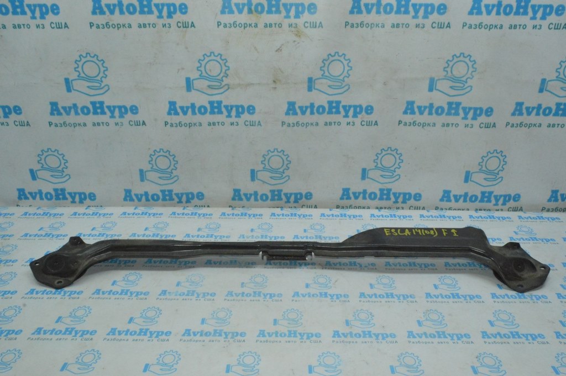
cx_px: 283
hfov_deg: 67.4
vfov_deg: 47.9
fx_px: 424
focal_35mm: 27
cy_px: 188
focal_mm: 18
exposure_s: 1/60
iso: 5000
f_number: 22
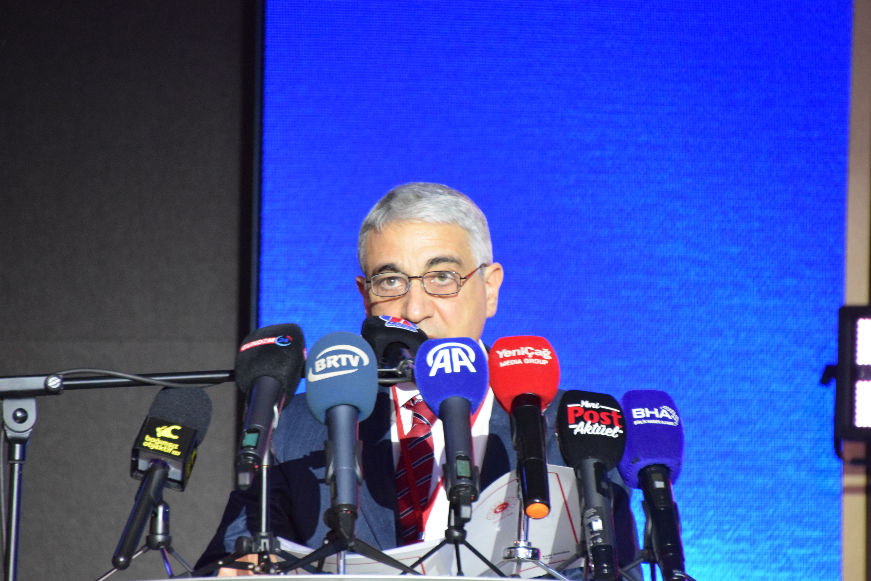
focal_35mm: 405
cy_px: 290
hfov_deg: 5.1
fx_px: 9801
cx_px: 436
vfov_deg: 3.4
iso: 3200
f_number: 6.3
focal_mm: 270
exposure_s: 1/40
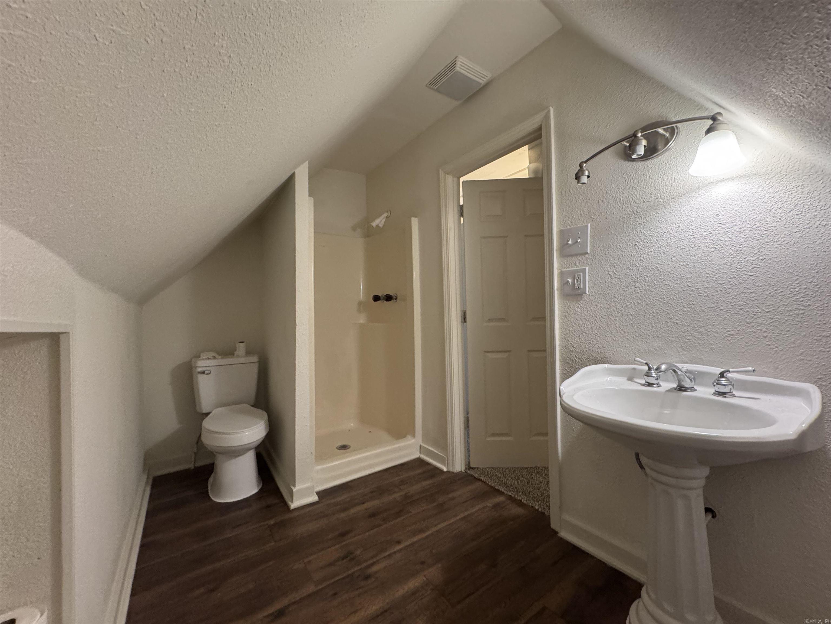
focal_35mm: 14
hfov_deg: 102.1
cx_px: 416
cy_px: 312
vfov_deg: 85.7
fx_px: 336
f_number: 2.2
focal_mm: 2.22
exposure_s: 1/60
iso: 400
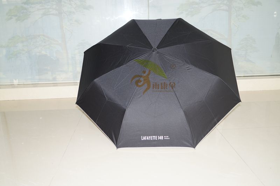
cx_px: 140
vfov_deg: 36.8
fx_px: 280
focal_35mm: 36
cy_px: 93
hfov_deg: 53.2
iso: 250
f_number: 4
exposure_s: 1/60
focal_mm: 24
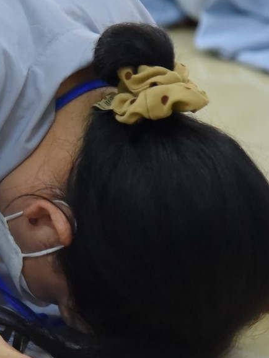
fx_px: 3472
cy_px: 58
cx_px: -138
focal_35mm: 335
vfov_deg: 5.9
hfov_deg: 4.4
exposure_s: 1/80
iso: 3200
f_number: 4
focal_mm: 105
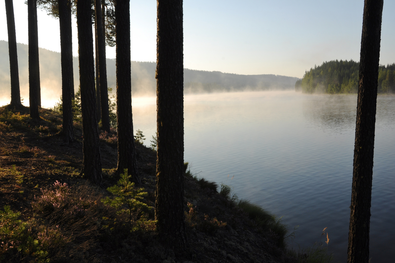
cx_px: 198
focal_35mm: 33
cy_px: 132
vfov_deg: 39.9
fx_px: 362
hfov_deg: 57.3
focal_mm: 22
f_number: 18
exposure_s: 1/50
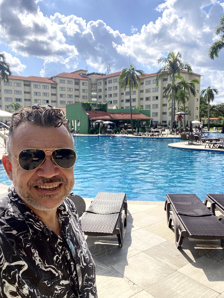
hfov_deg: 46.8
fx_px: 259
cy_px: 149
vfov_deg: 60.0
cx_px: 112
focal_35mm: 30
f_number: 2.2
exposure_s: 1/535
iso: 25
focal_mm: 2.71
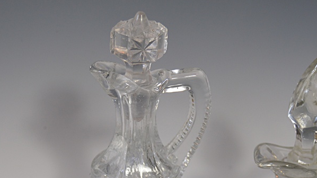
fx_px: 706
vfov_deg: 14.3
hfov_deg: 25.3
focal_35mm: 84
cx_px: 152
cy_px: 157
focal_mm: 32
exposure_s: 1/100
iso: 400
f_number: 5
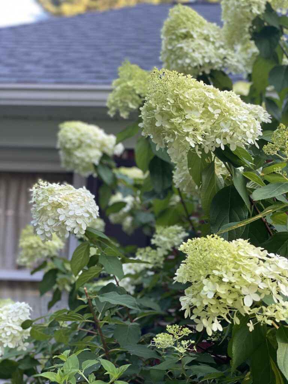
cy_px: 192
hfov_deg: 28.0
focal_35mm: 52
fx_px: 577
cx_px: 144
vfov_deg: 36.8
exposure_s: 1/122
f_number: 2
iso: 80
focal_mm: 6
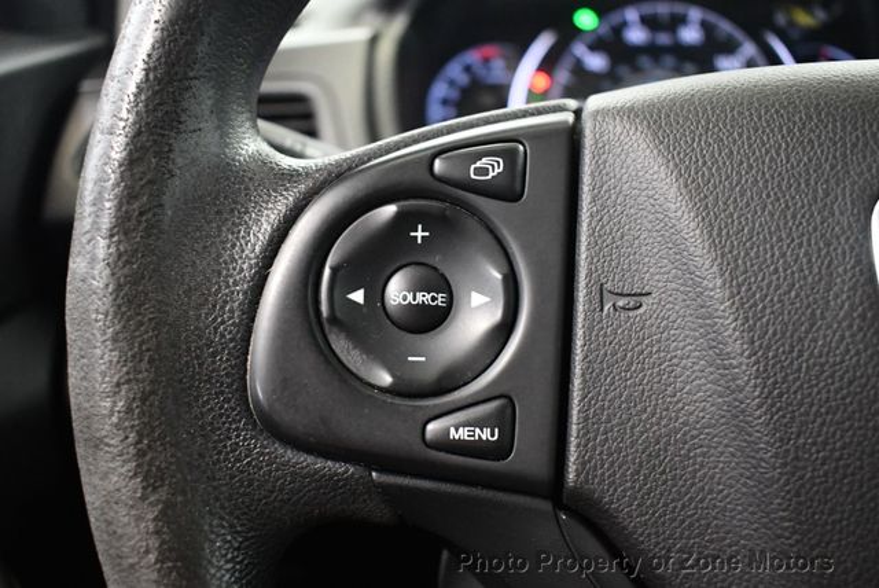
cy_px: 294
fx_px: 880
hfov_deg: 53.1
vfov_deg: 36.9
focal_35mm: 36
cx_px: 440
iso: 4000
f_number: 3.5
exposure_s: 1/60
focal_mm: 18
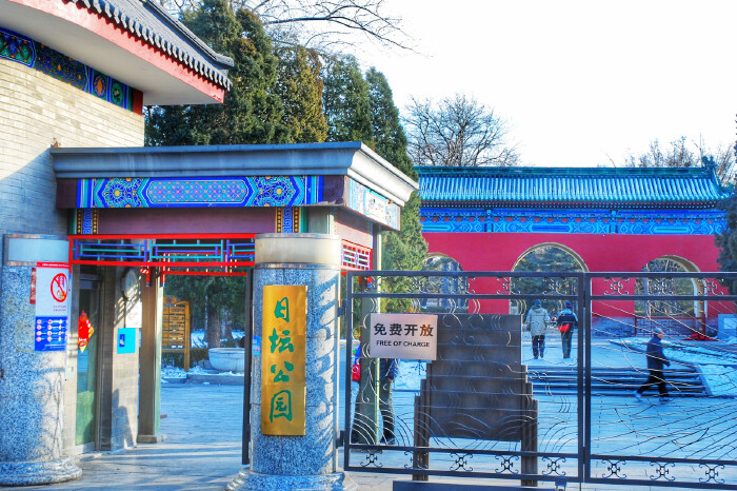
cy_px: 246
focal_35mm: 51
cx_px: 368
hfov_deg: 38.9
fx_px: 1044
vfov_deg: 26.5
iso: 100
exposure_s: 1/50
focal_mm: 34
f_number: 8
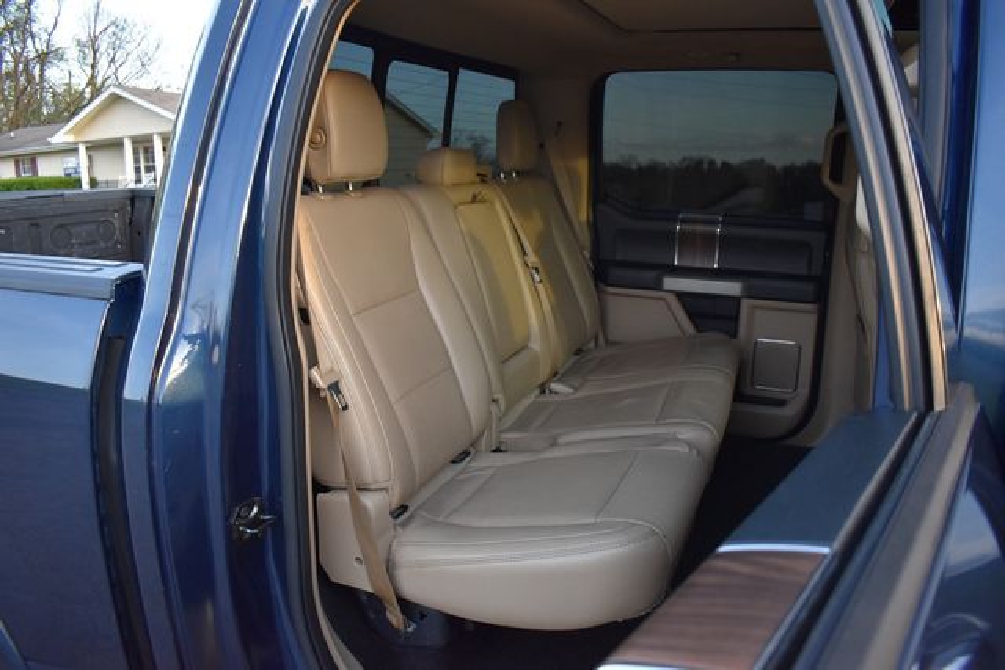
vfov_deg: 48.0
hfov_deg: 67.4
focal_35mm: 27
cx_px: 502
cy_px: 335
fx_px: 754
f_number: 3.5
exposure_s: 1/250
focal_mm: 18
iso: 800
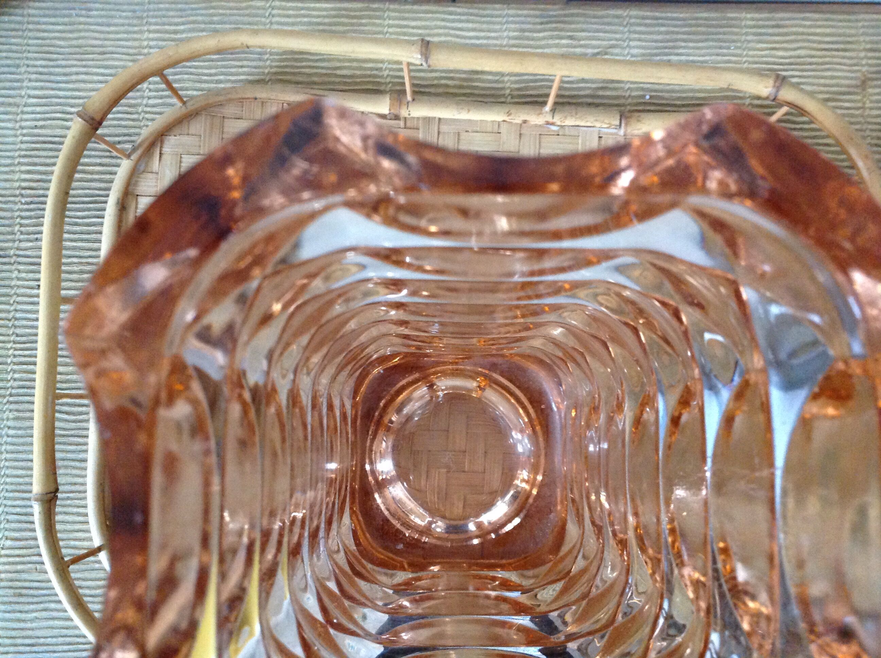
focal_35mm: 35
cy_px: 329
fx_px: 889
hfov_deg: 52.7
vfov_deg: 40.6
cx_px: 440
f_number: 2.4
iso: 400
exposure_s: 1/15
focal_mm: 4.28
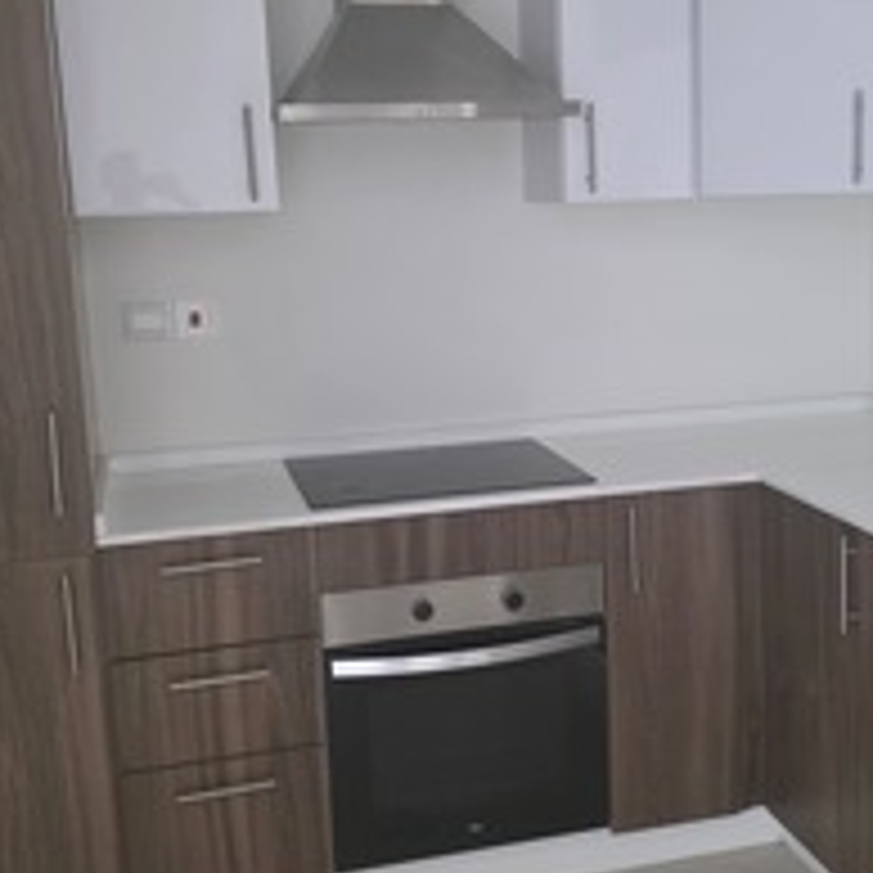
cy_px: 398
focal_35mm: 48
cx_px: 569
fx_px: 1370
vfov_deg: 35.3
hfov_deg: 35.1
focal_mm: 6.3
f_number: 1.7
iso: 1000
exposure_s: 1/100
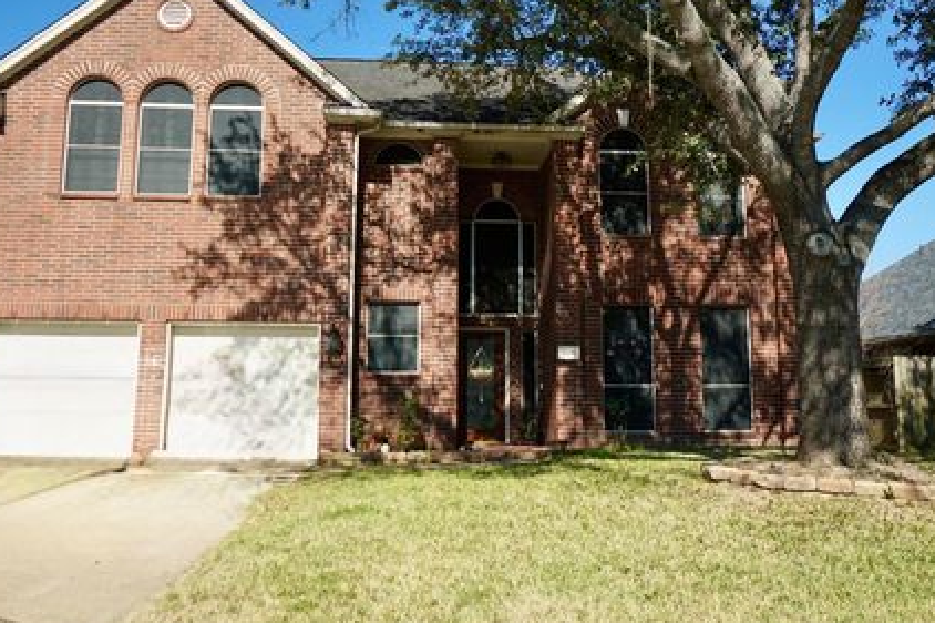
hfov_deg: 58.7
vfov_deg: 41.0
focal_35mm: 32
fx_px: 831
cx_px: 490
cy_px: 272
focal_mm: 18
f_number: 4.5
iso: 800
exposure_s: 1/4000
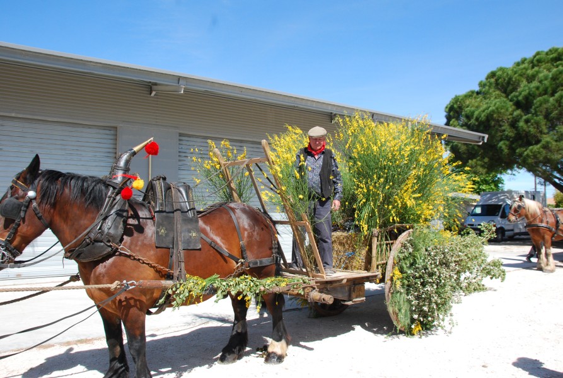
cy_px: 189
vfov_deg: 48.2
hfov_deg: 67.3
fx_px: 423
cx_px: 282
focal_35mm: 27
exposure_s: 1/400
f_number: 10
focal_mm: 18
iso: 400
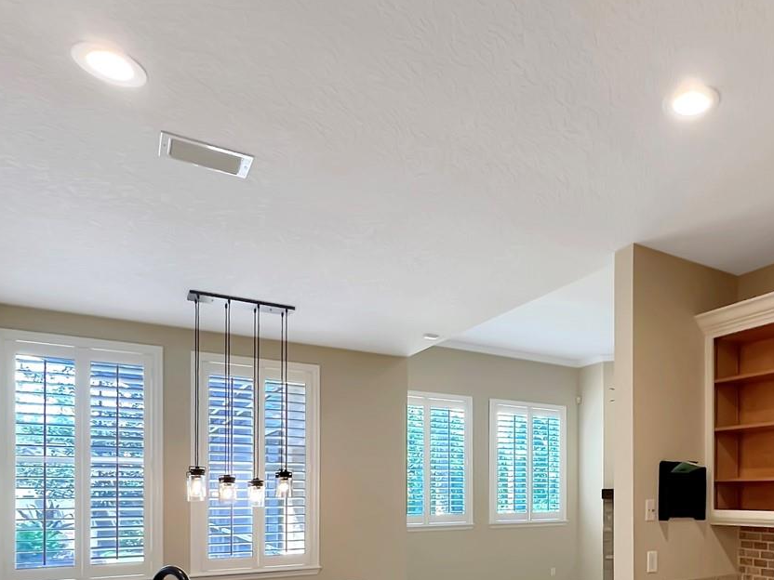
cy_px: 547
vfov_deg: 47.8
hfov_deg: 65.6
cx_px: 570
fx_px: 559
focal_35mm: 25
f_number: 1.8
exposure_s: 1/120
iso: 200
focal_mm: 1.57
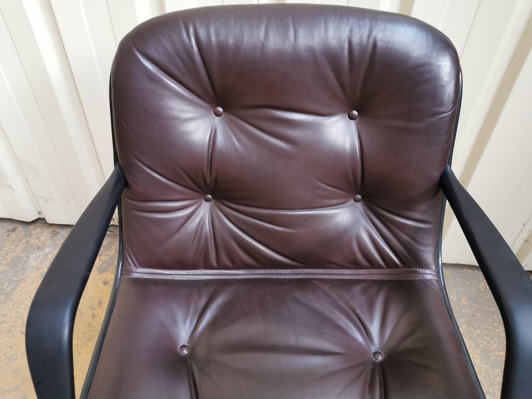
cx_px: 266
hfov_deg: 65.3
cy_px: 200
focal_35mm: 27
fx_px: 415
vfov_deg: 51.4
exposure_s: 1/33.3
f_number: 1.8
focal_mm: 5.58
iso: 320
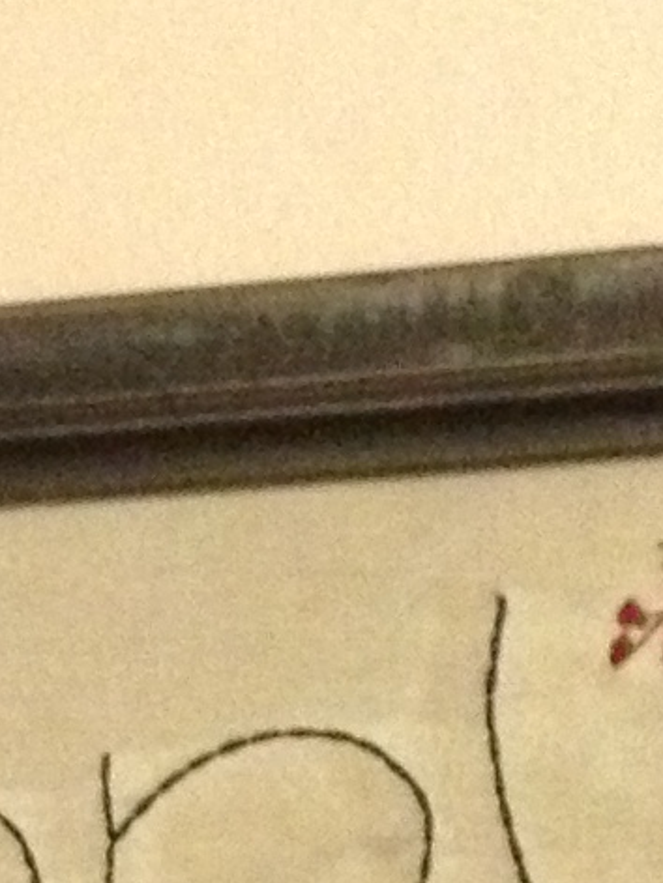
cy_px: 919
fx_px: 6180
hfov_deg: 6.1
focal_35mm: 242
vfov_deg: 8.1
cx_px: -345
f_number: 2.4
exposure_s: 1/15
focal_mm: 4.28
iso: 500
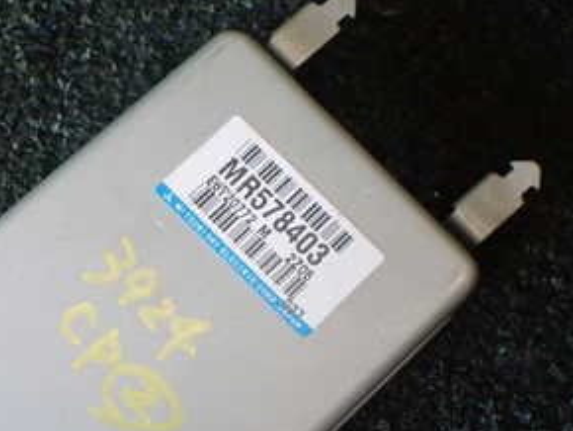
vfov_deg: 23.4
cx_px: 142
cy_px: 330
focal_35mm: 62
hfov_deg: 30.6
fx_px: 1027
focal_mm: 5.4
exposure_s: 1/100
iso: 800
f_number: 2.3
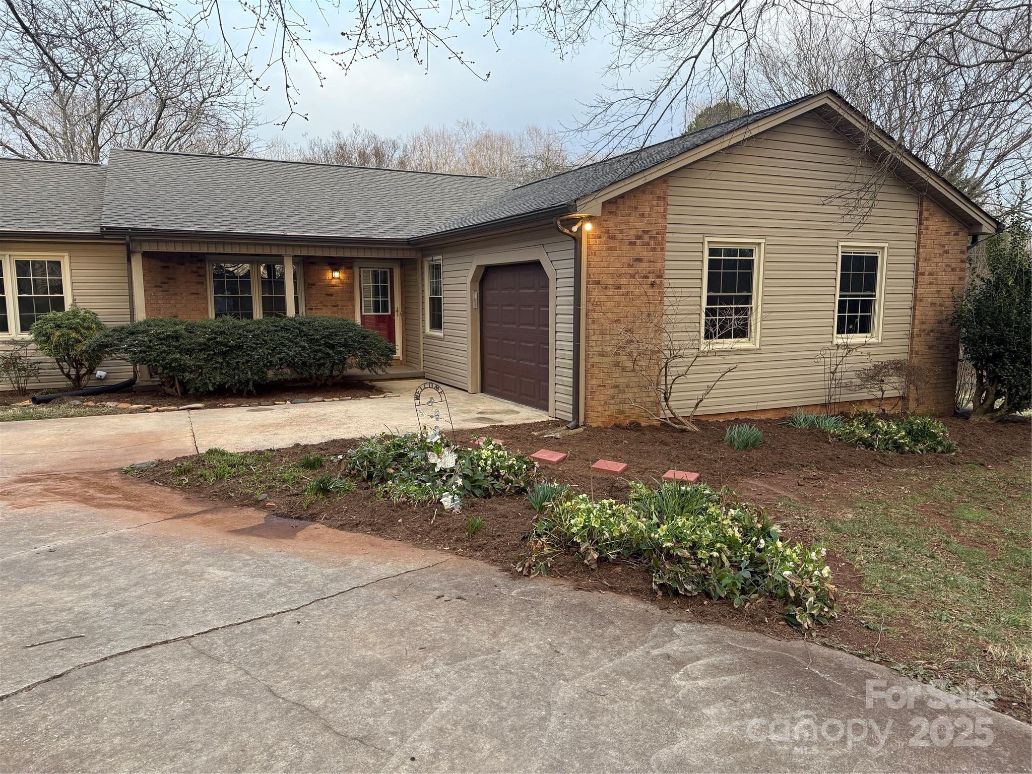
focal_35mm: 24
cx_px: 516
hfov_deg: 71.6
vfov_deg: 56.8
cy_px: 387
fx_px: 716
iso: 100
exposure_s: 1/185
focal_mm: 6.76
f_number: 1.78
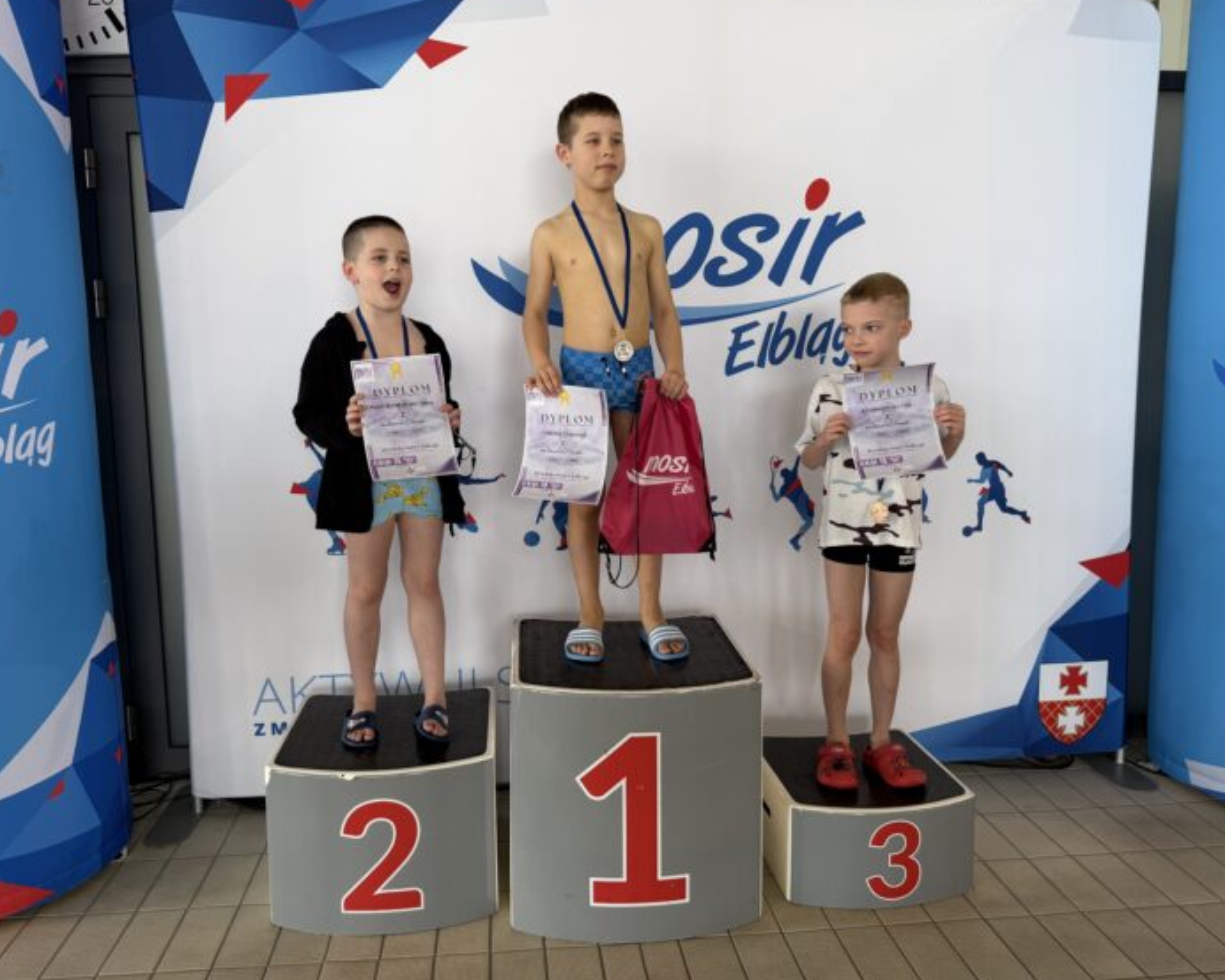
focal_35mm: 26
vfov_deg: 55.0
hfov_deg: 66.0
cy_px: 483
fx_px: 943
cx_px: 582
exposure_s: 1/100
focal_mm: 6.76
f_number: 1.78
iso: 125
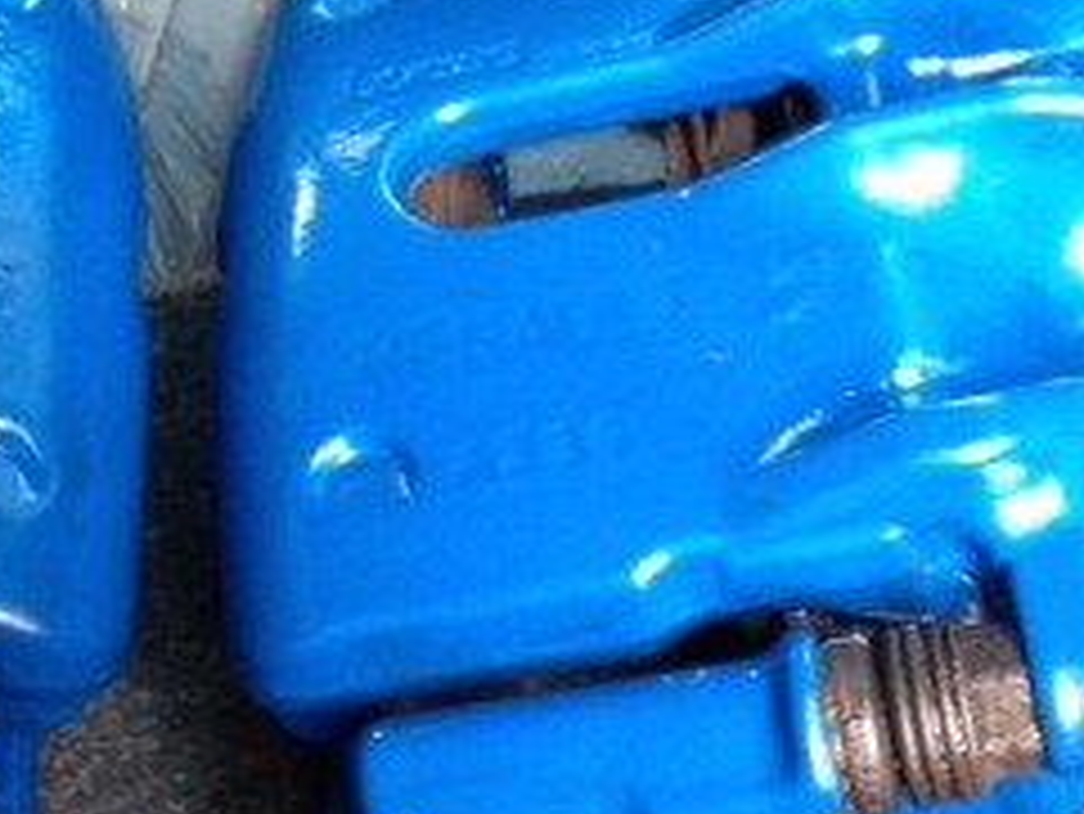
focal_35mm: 116
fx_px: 3634
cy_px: 279
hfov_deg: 16.9
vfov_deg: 12.8
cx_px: 297
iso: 125
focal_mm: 4.3
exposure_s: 1/20
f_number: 2.4
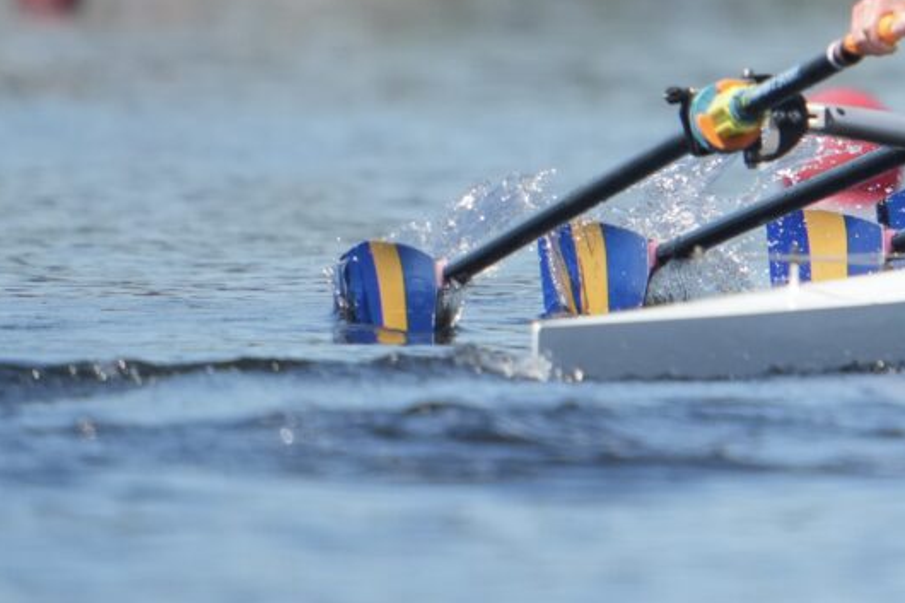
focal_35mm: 3093
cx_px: 1713
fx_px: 77726
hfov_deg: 0.7
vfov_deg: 0.4
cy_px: -483
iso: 640
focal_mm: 800
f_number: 5.6
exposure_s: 1/2000
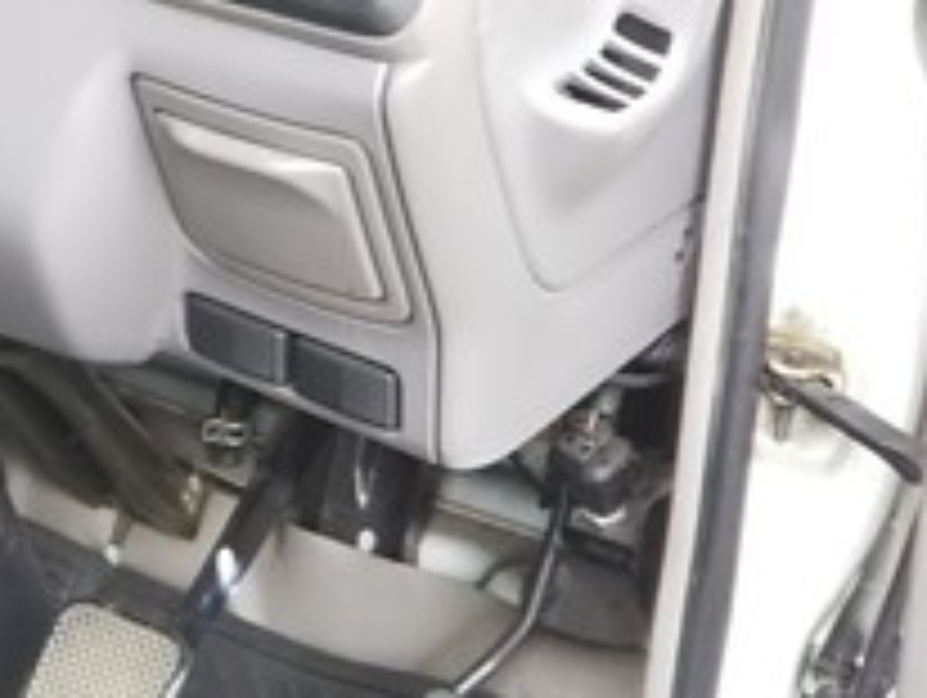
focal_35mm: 93
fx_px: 2493
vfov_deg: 15.6
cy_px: -36
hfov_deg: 18.8
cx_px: -428
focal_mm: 4
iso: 40
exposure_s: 1/60
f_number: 2.2
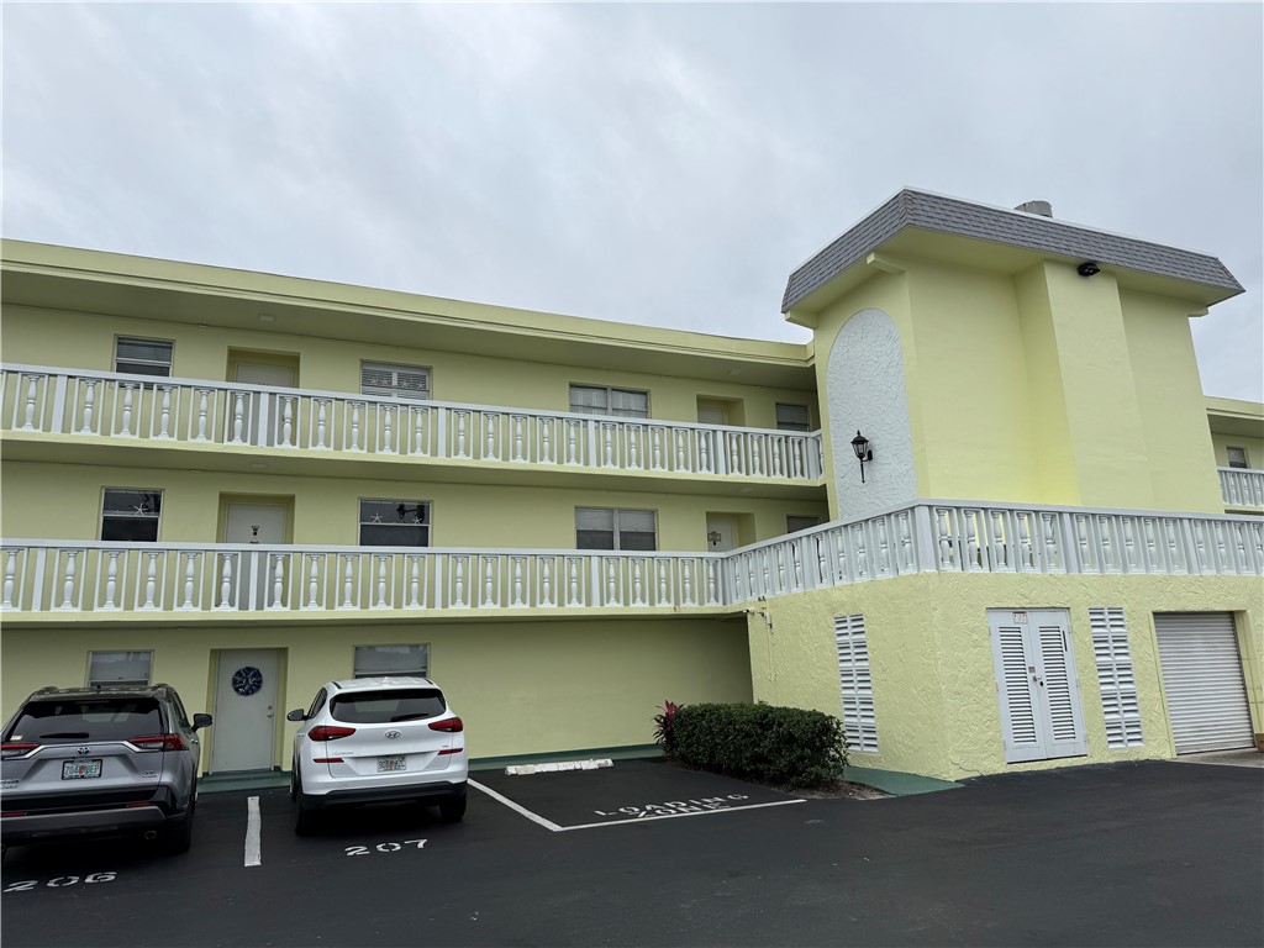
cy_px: 474
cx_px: 632
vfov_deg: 56.8
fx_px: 876
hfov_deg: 71.6
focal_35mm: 24
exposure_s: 1/3021
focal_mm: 6.76
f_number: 1.78
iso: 80
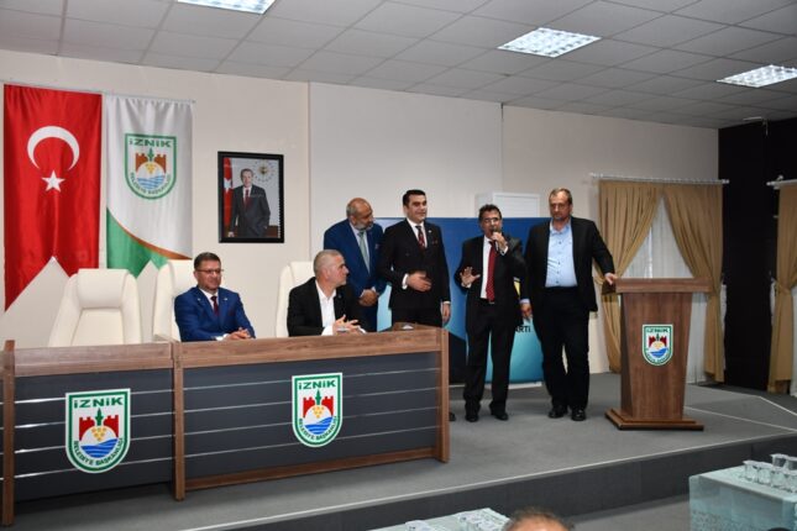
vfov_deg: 40.0
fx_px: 731
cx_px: 398
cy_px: 266
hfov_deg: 57.2
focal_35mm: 33
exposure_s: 1/60
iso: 640
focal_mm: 22
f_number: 4
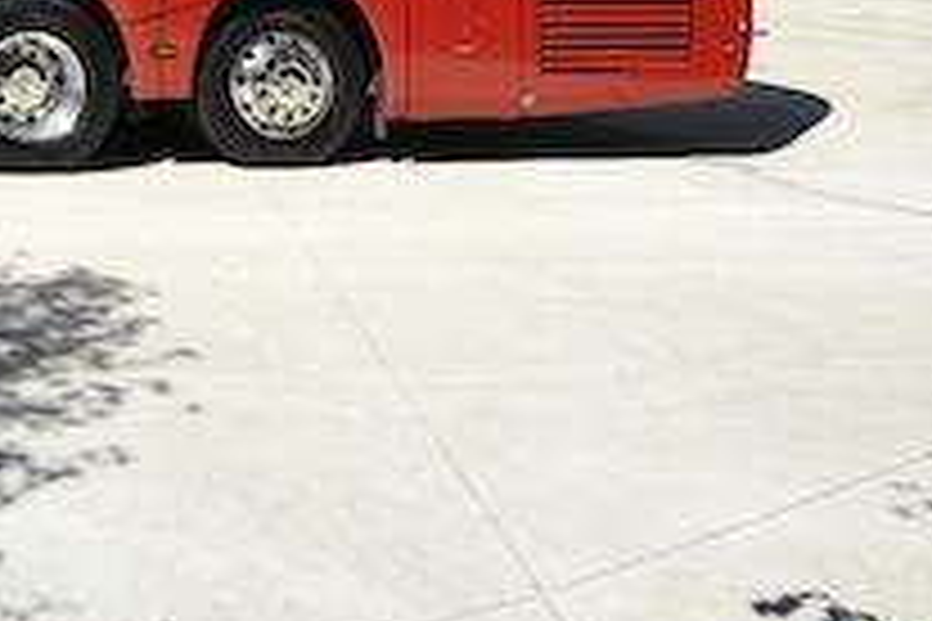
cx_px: -270
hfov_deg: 33.2
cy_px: -209
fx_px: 1139
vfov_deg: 25.7
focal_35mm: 44
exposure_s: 1/400
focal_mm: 14
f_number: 9
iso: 200
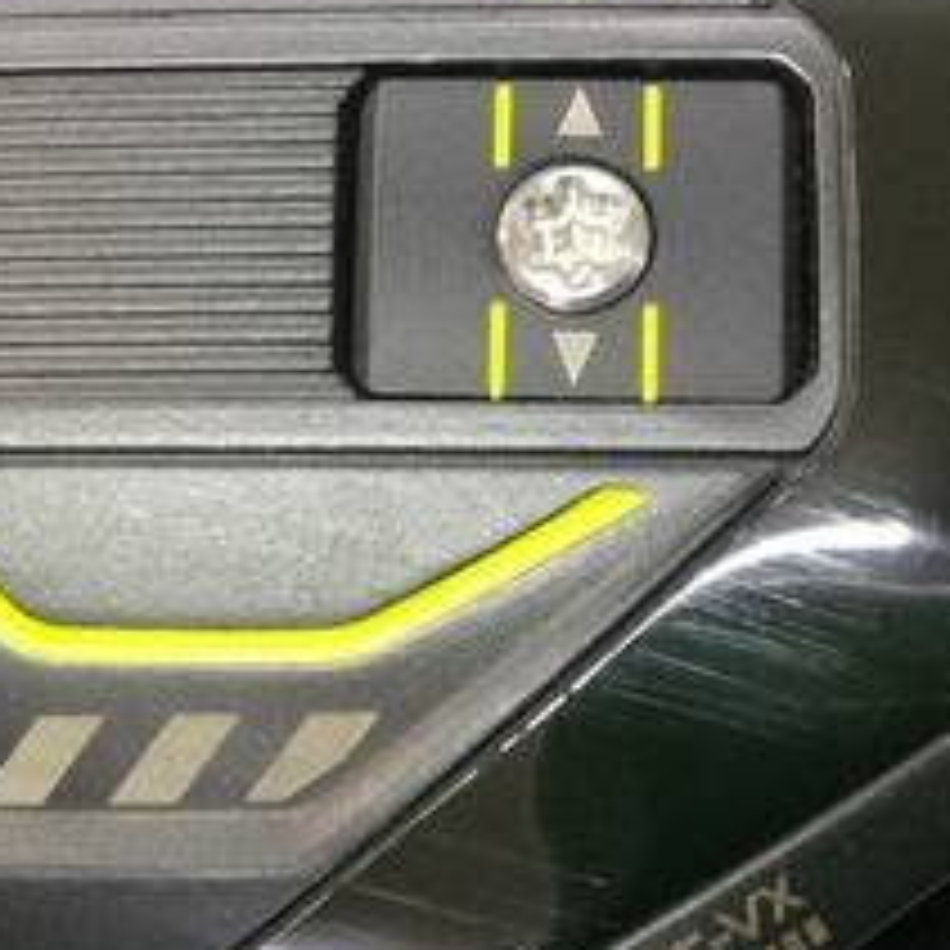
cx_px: 405
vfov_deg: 20.9
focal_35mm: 83
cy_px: 437
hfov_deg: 20.9
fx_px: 2577
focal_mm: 3.3
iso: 125
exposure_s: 1/30
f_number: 2.4
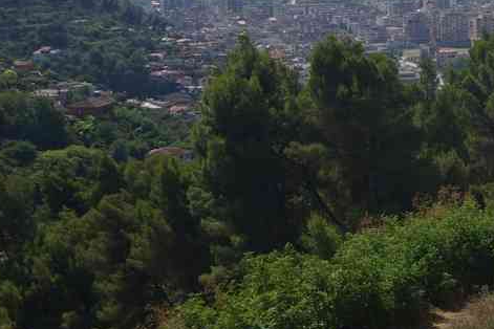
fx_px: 1427
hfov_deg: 19.4
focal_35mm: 104
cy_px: 21
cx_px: 423
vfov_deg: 13.0
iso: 200
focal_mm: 32.5
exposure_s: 1/250
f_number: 5.6
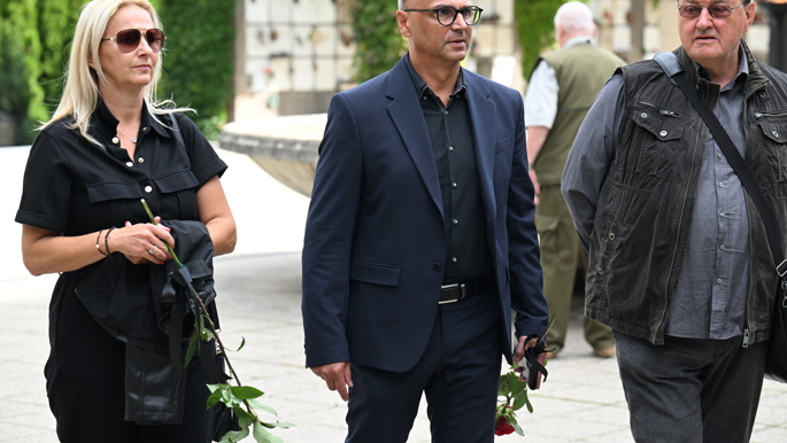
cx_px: 393
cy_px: 185
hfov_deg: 18.5
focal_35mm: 116
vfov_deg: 10.5
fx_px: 2422
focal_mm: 110
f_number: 5
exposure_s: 1/800
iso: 500
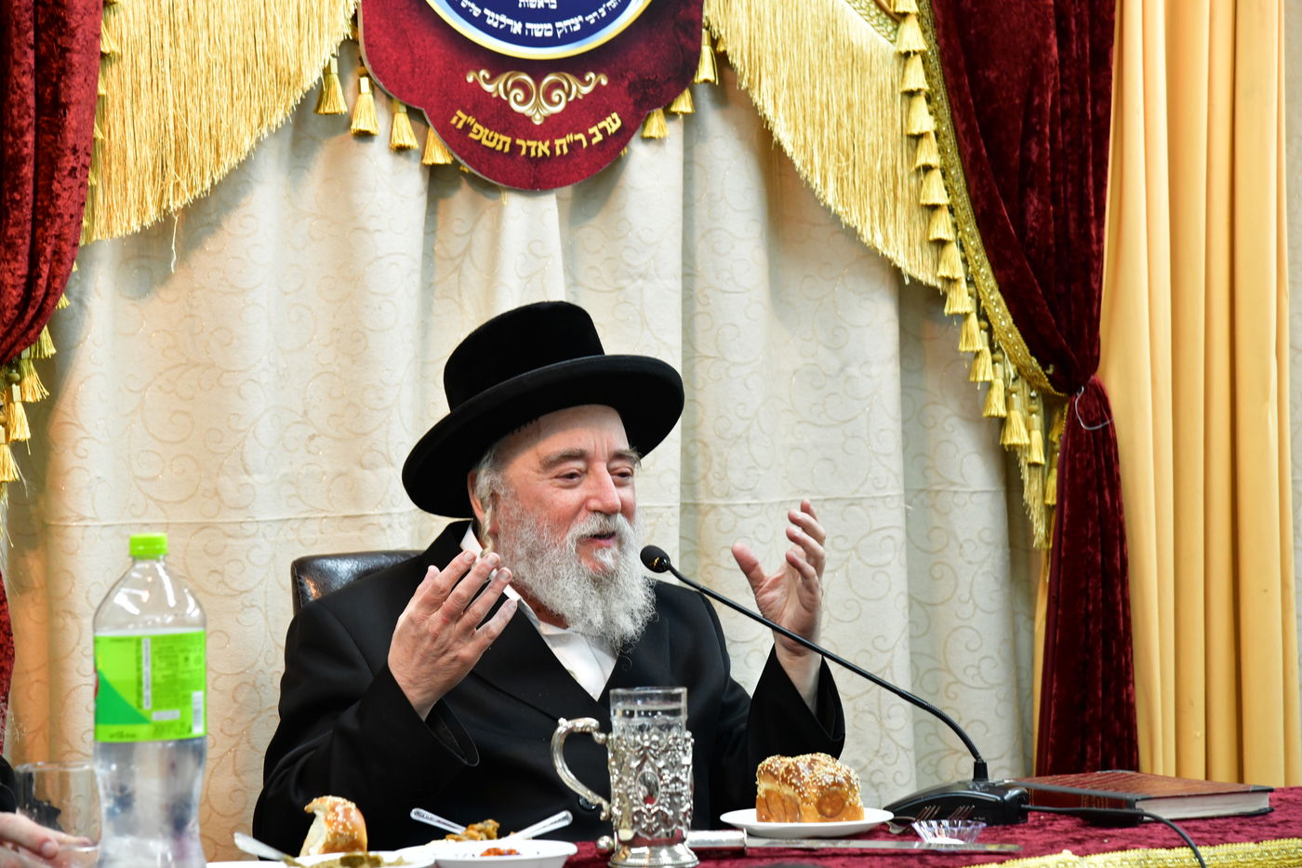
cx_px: 651
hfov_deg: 18.6
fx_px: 3978
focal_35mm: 110
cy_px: 434
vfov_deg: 12.4
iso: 2000
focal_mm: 110
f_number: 6.3
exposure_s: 1/100
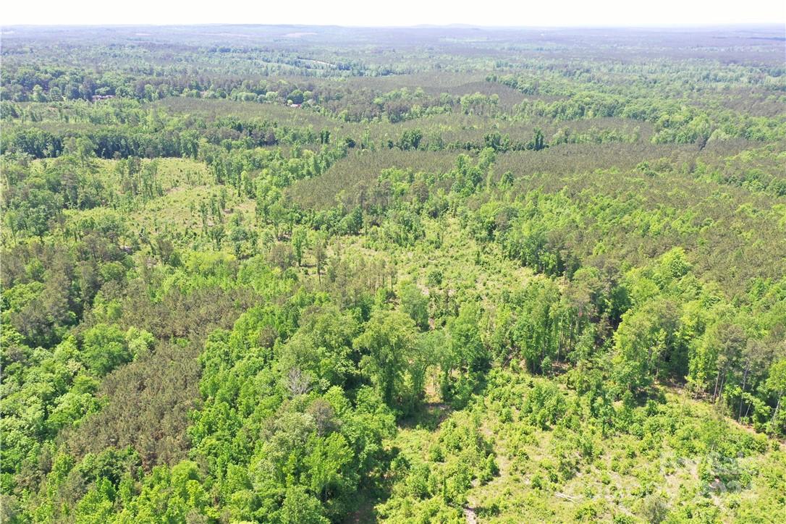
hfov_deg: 65.5
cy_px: 262
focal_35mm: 28
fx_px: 611
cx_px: 393
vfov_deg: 46.4
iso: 100
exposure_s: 1/200
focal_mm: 10.26
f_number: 4.5
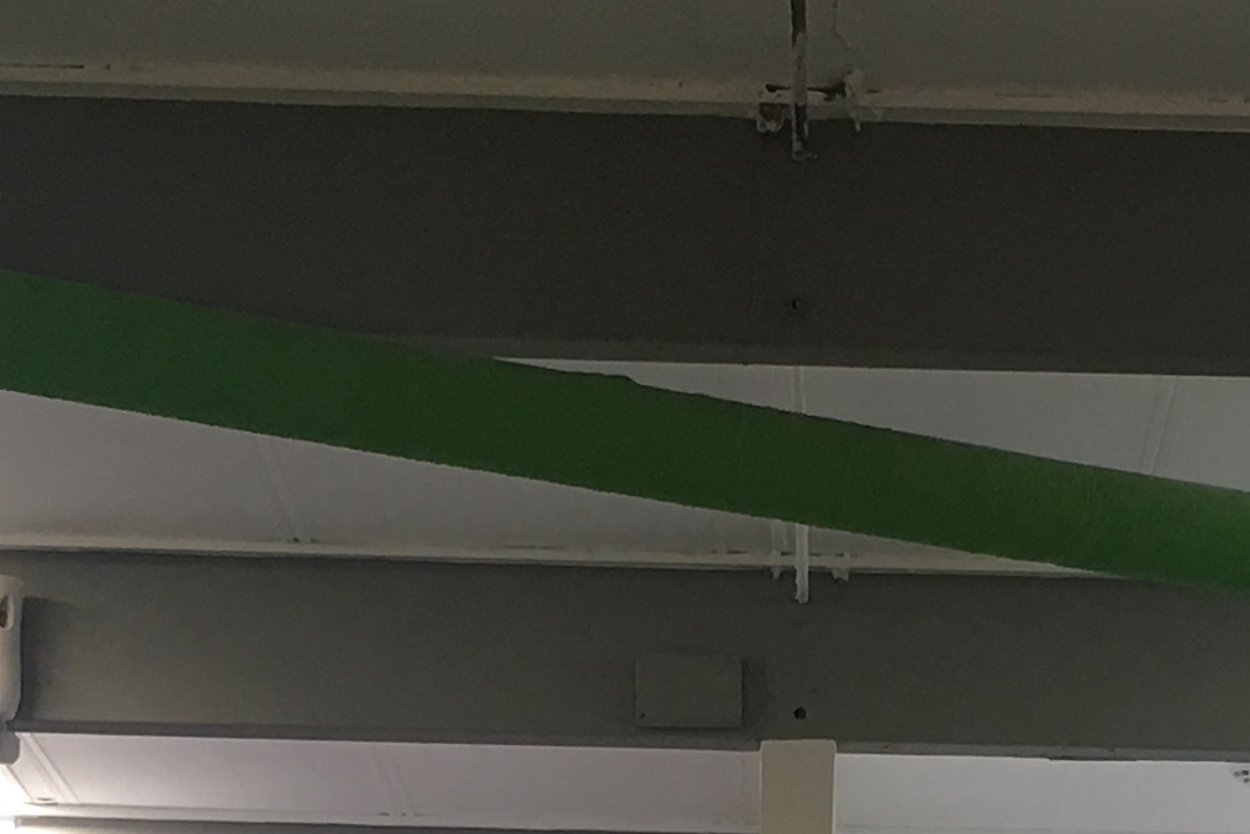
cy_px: 898
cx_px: 928
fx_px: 4168
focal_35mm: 120
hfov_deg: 17.0
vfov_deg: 11.3
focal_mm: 4.15
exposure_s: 1/33
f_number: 2.2
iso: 25
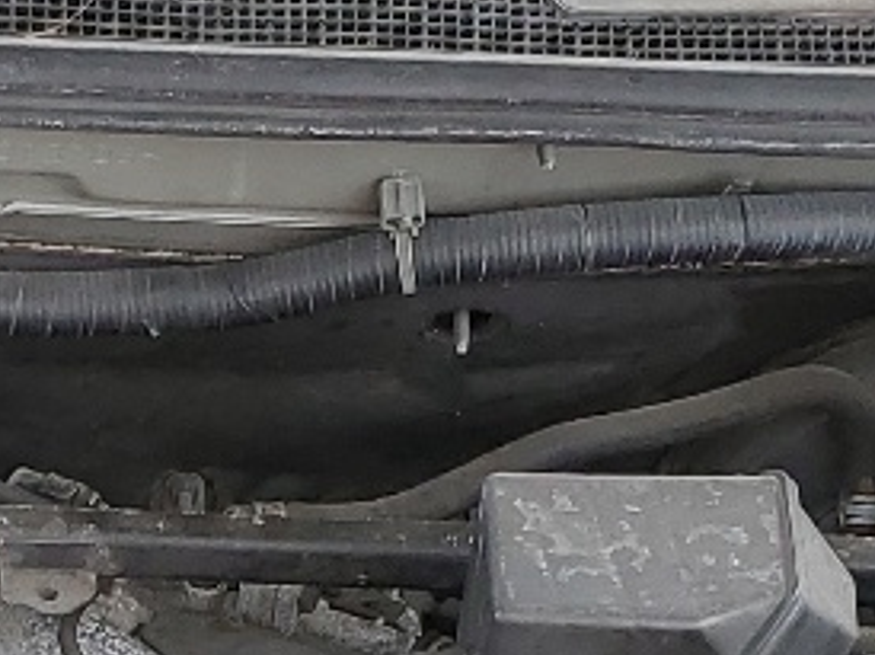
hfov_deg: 12.8
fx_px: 3839
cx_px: -42
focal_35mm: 152
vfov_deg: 9.5
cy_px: 1013
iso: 50
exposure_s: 1/333
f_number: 1.5
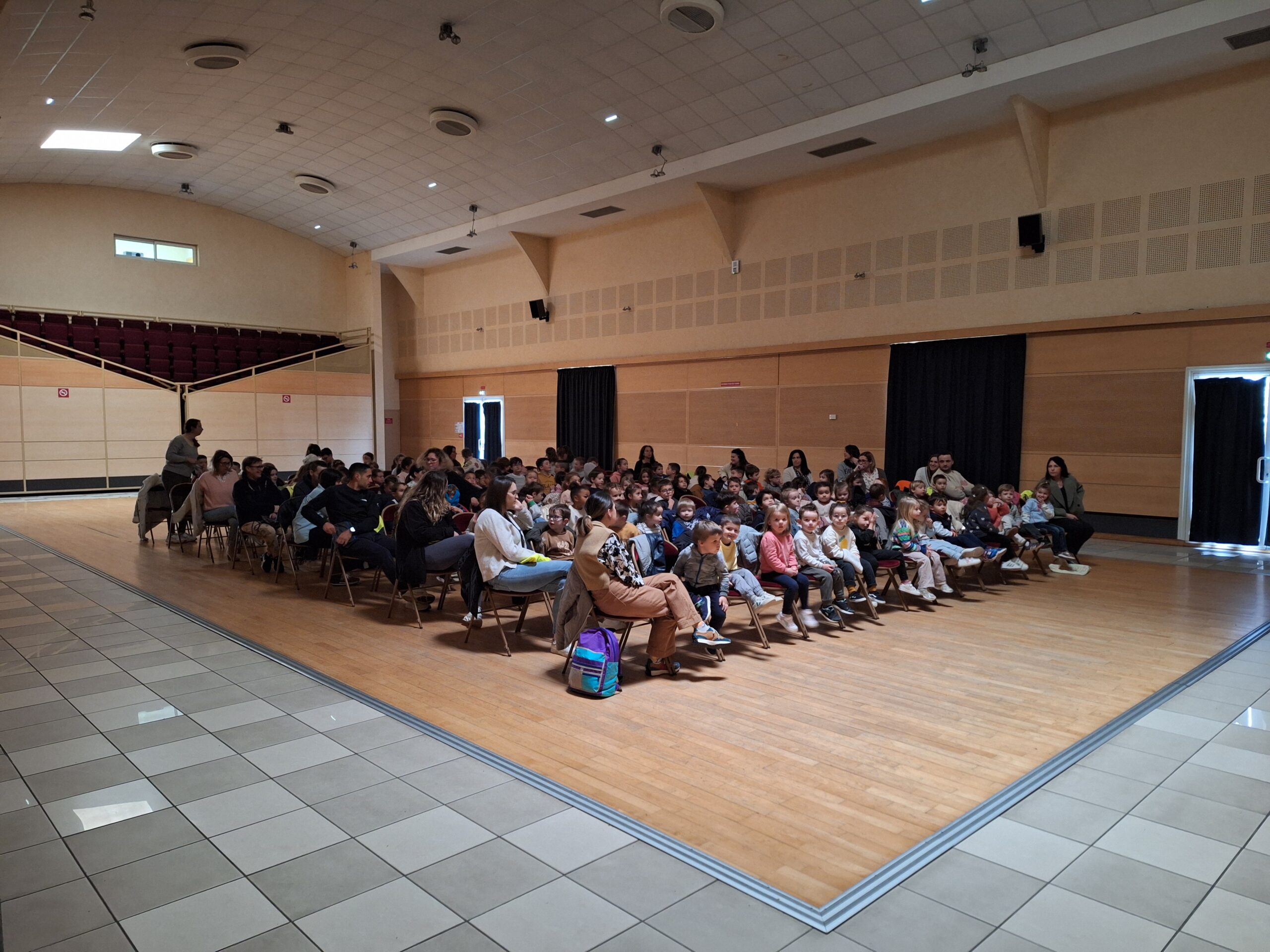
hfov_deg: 73.9
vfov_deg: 58.9
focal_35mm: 23
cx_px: 635
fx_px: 844
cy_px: 476
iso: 400
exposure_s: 1/25
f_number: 1.8
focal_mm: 5.54
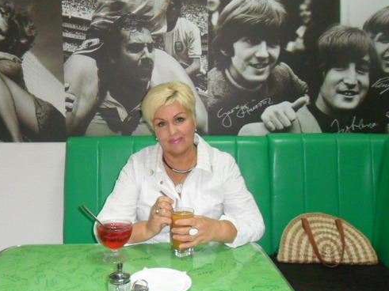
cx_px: 183
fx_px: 371
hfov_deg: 55.3
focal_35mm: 33
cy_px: 132
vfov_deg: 42.9
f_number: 3.5
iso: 400
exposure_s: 1/45
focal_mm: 4.9
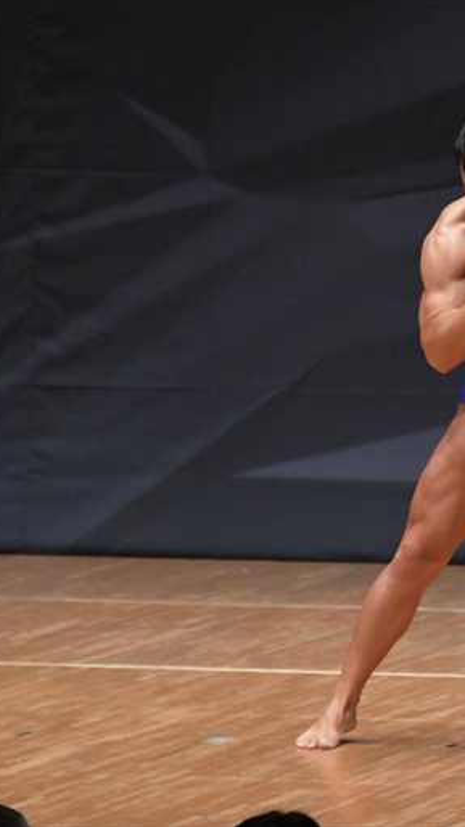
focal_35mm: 474
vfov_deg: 4.6
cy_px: 414
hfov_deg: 2.6
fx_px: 10393
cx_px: 458
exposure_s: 1/400
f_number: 5.6
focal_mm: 200
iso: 6400
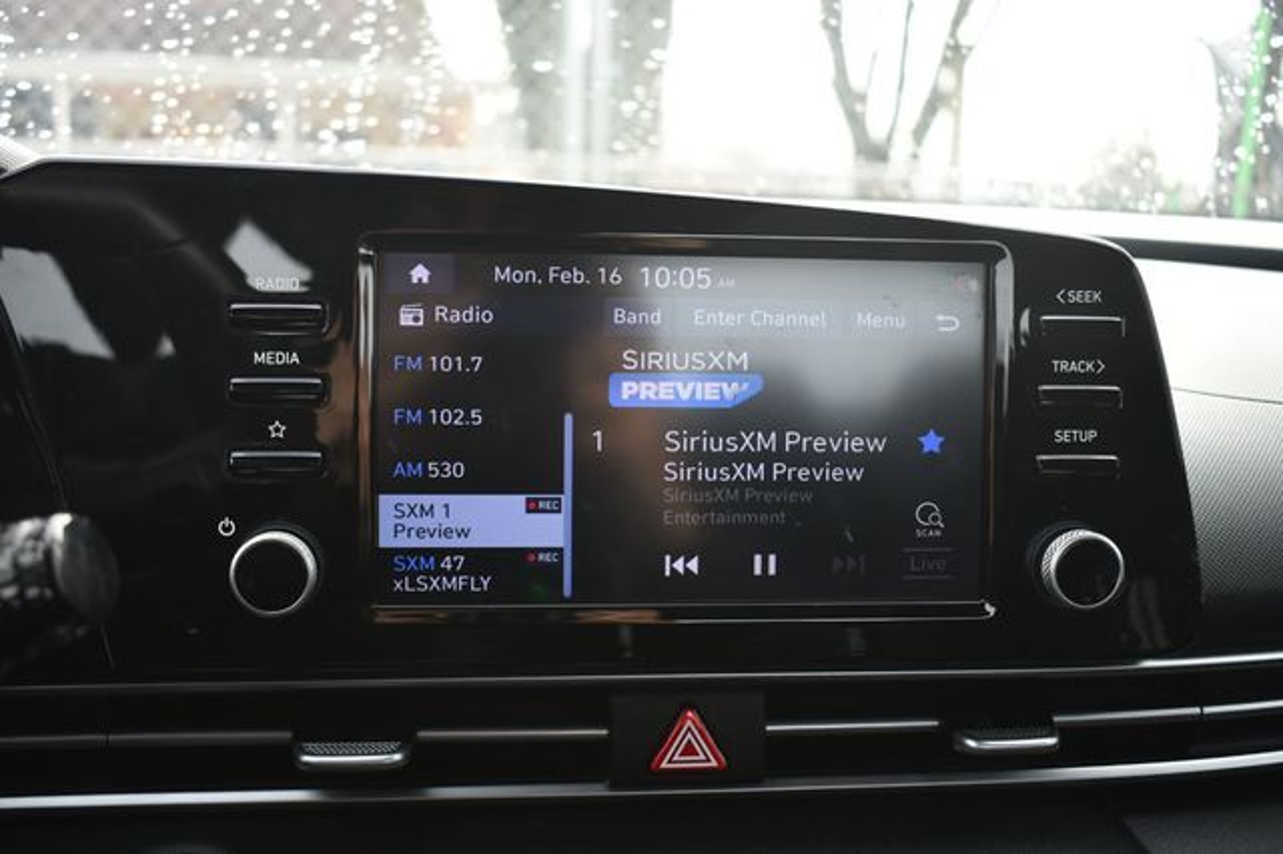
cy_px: 427
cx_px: 642
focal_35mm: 37
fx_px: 1318
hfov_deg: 51.9
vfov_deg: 35.9
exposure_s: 1/250
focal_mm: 25
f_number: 4
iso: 400
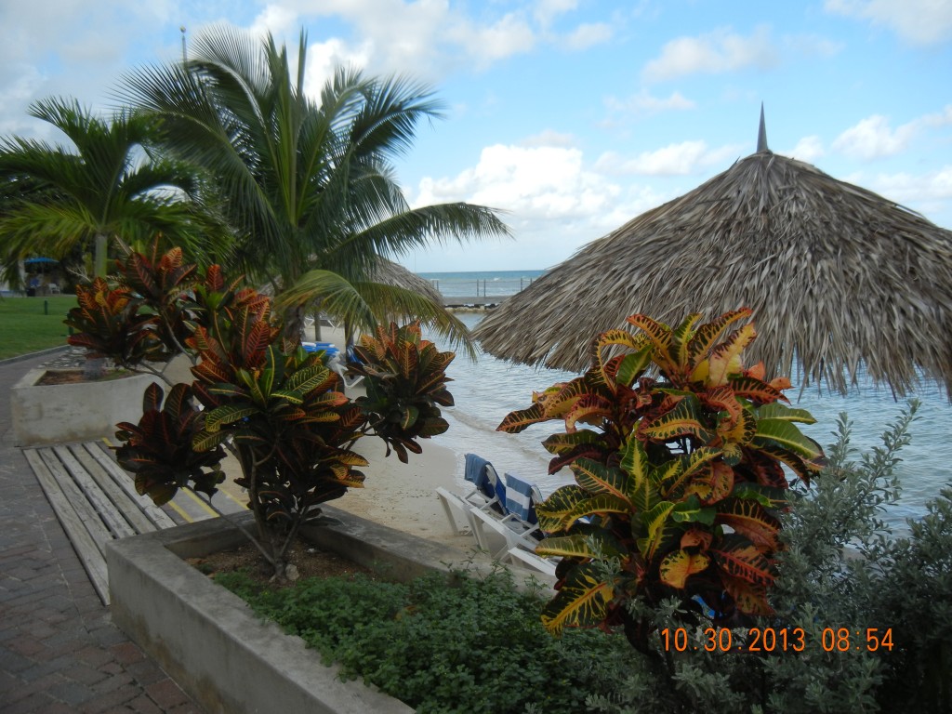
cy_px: 357
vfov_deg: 46.8
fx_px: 825
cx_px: 476
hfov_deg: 60.0
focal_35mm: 30
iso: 160
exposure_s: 1/910
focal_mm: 5.4
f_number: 3.5
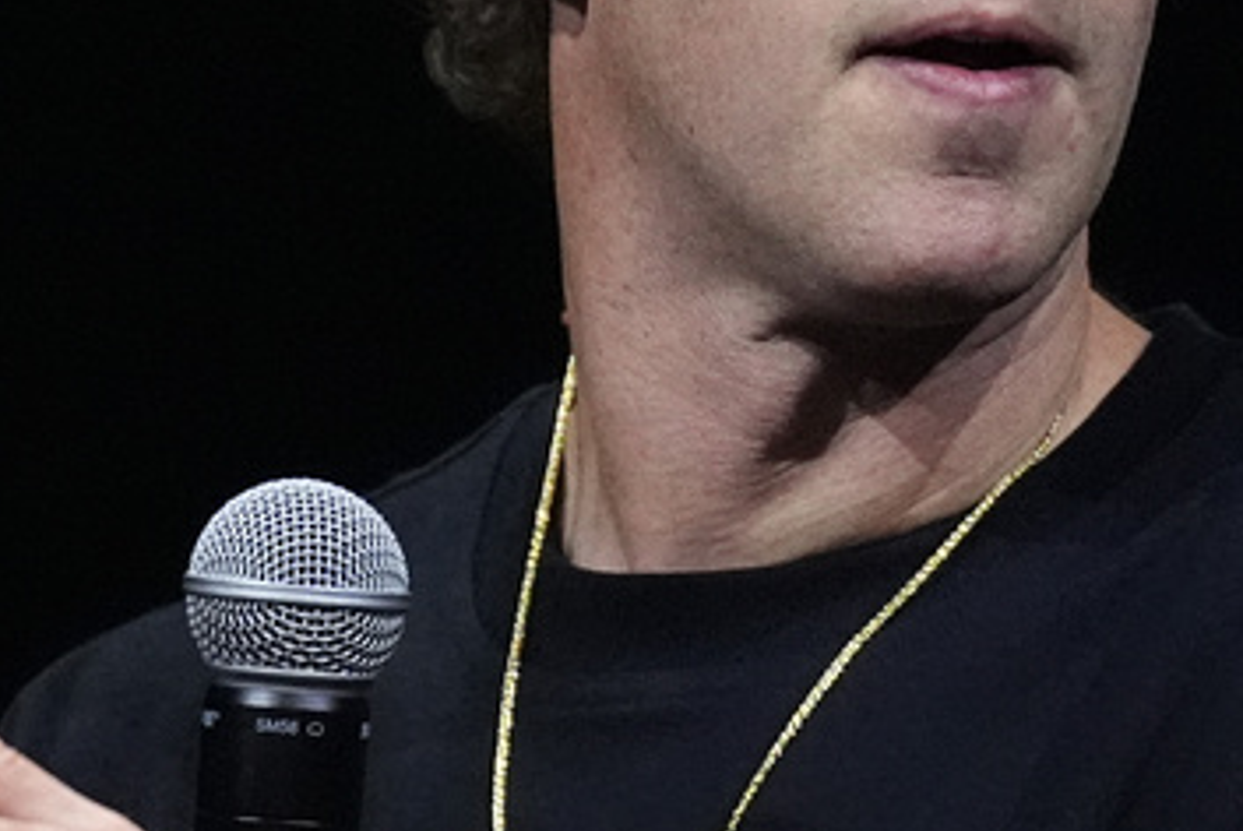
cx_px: 662
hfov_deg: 0.8
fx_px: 90258
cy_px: 287
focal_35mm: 2612
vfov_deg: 0.5
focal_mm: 600
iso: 8000
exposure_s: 1/320
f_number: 4
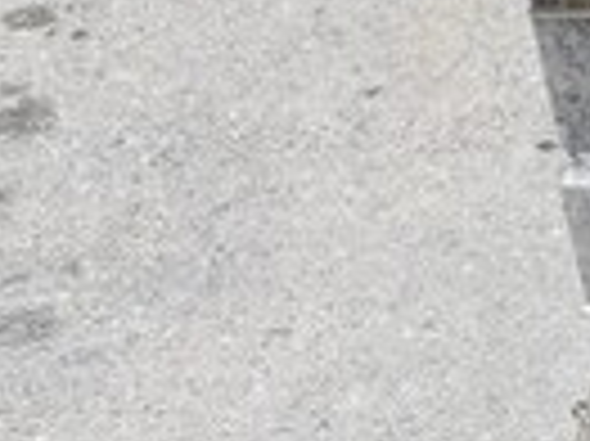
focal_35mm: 121
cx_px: 1144
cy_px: 608
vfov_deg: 11.8
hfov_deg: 14.0
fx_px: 2060
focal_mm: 4.3
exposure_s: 1/330
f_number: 2.4
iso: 50
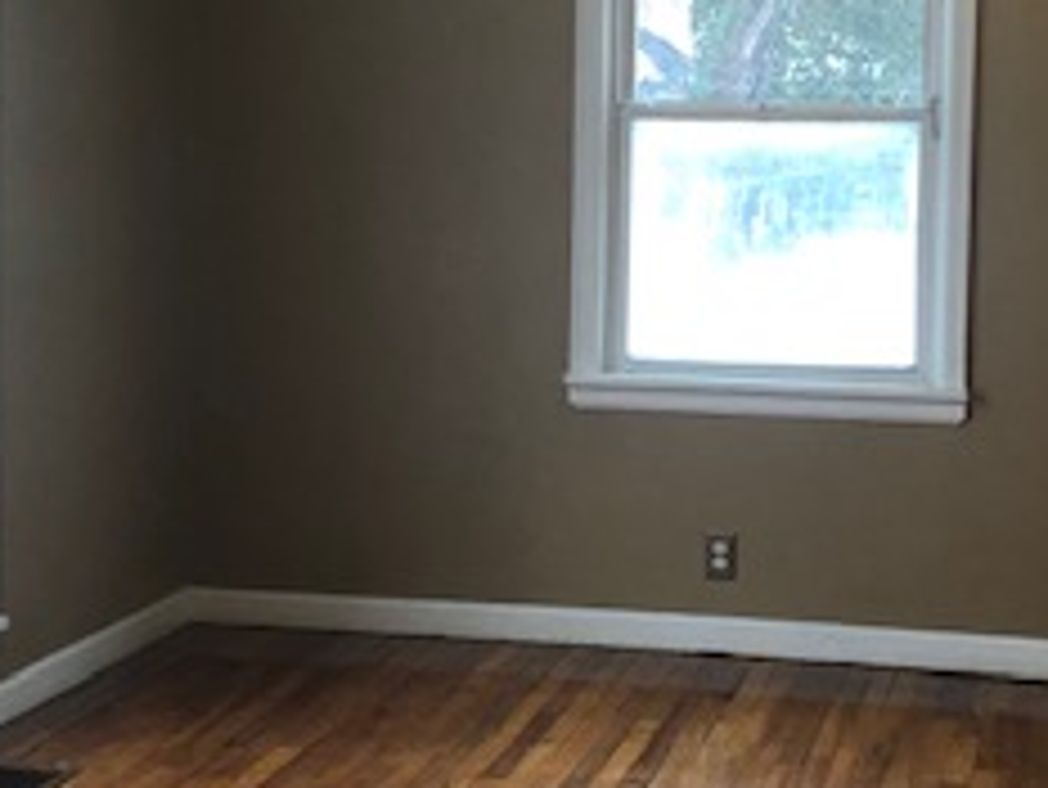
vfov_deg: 19.1
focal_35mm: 77
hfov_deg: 25.2
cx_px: 697
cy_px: 311
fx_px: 2332
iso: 32
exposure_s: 1/30
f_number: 1.8
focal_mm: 3.99
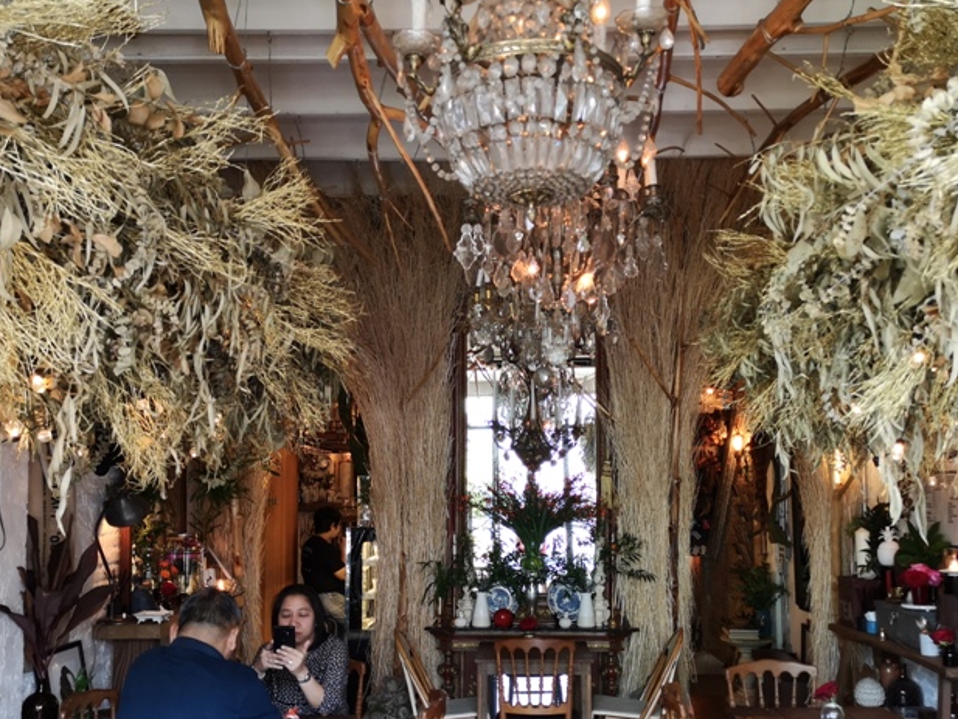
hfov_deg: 52.6
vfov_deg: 40.5
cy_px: 443
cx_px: 512
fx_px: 969
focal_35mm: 35
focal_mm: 3.95
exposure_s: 1/33.3
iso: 250
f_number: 1.8
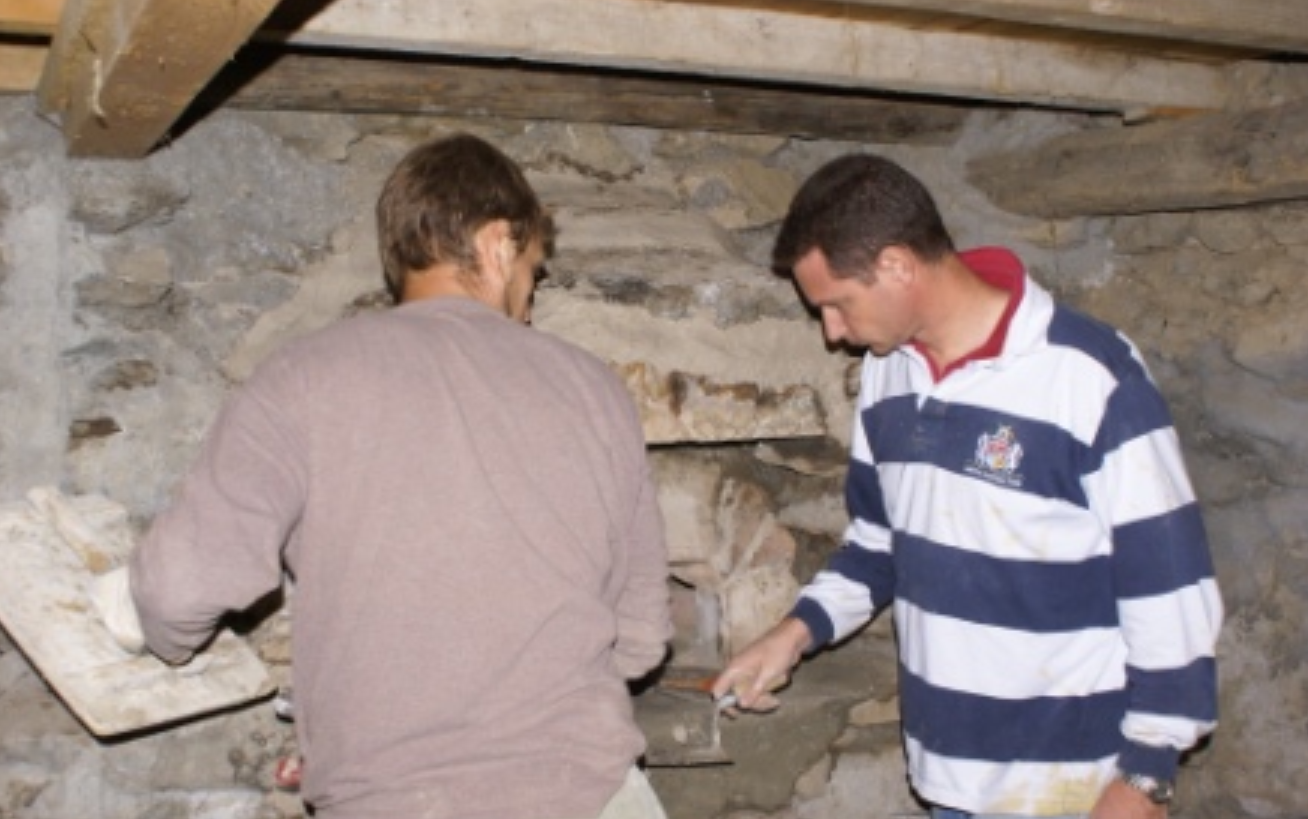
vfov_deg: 29.2
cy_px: 396
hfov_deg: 45.2
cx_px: 645
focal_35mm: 44
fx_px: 1569
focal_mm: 28
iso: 400
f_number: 5.6
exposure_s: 1/60
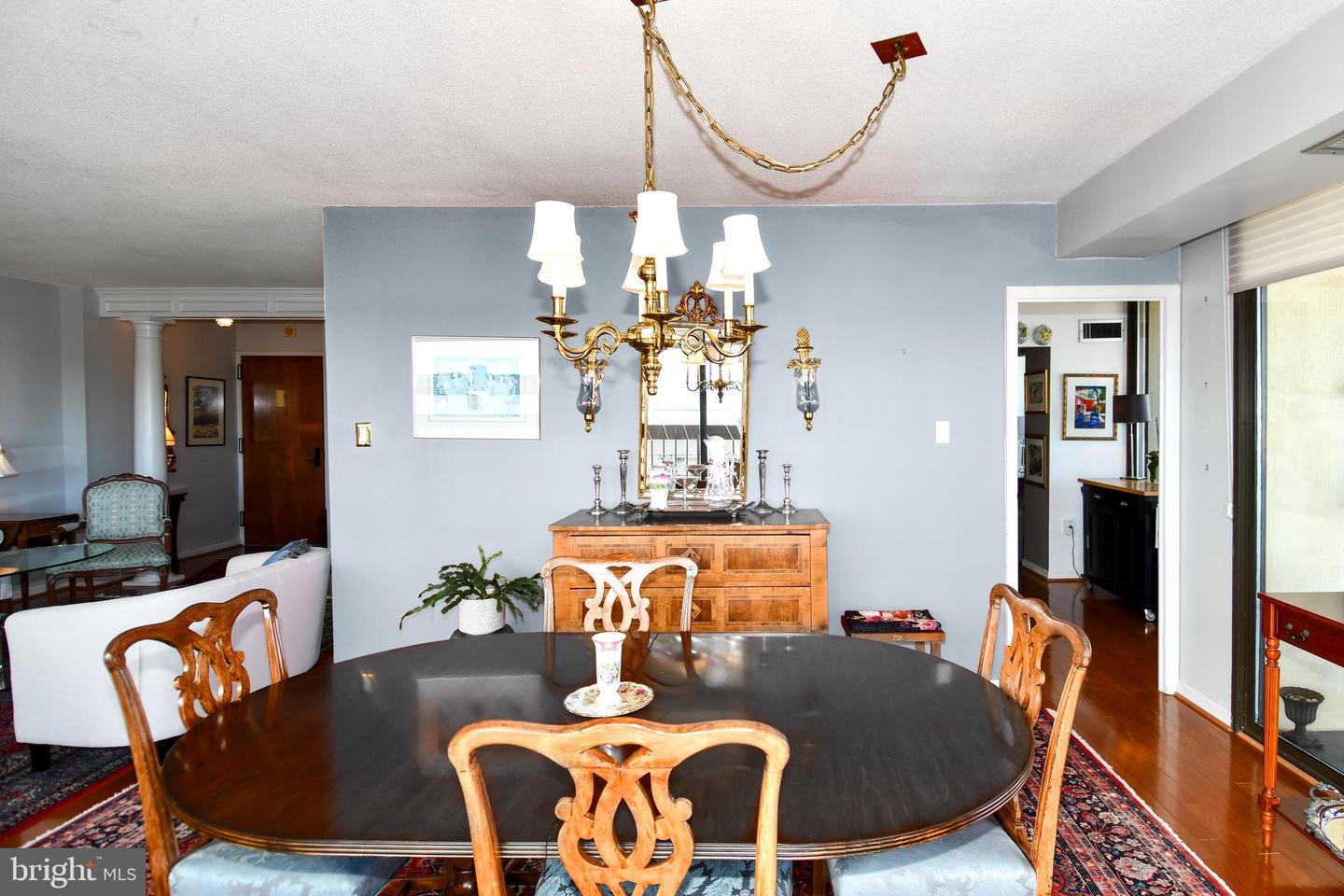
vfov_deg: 67.4
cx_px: 672
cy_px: 448
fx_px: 672
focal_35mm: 18
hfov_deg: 90.0
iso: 200
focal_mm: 12
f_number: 5
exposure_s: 1/100
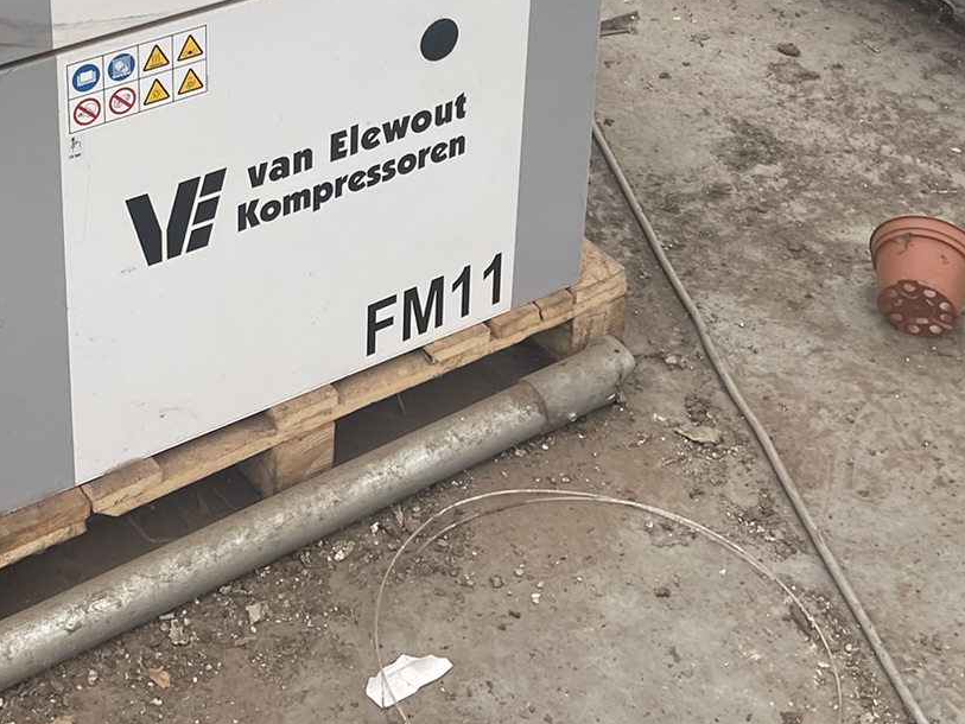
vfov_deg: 21.4
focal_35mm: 63
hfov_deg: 30.1
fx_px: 1757
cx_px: 226
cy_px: -177
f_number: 1.6
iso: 50
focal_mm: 5.1
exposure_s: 1/121
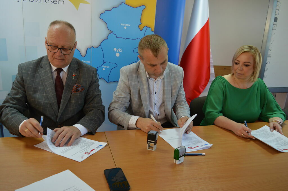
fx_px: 240
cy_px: 96
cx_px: 144
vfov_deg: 43.5
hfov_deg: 62.0
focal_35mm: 30
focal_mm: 20
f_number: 3.8
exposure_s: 1/60
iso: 400
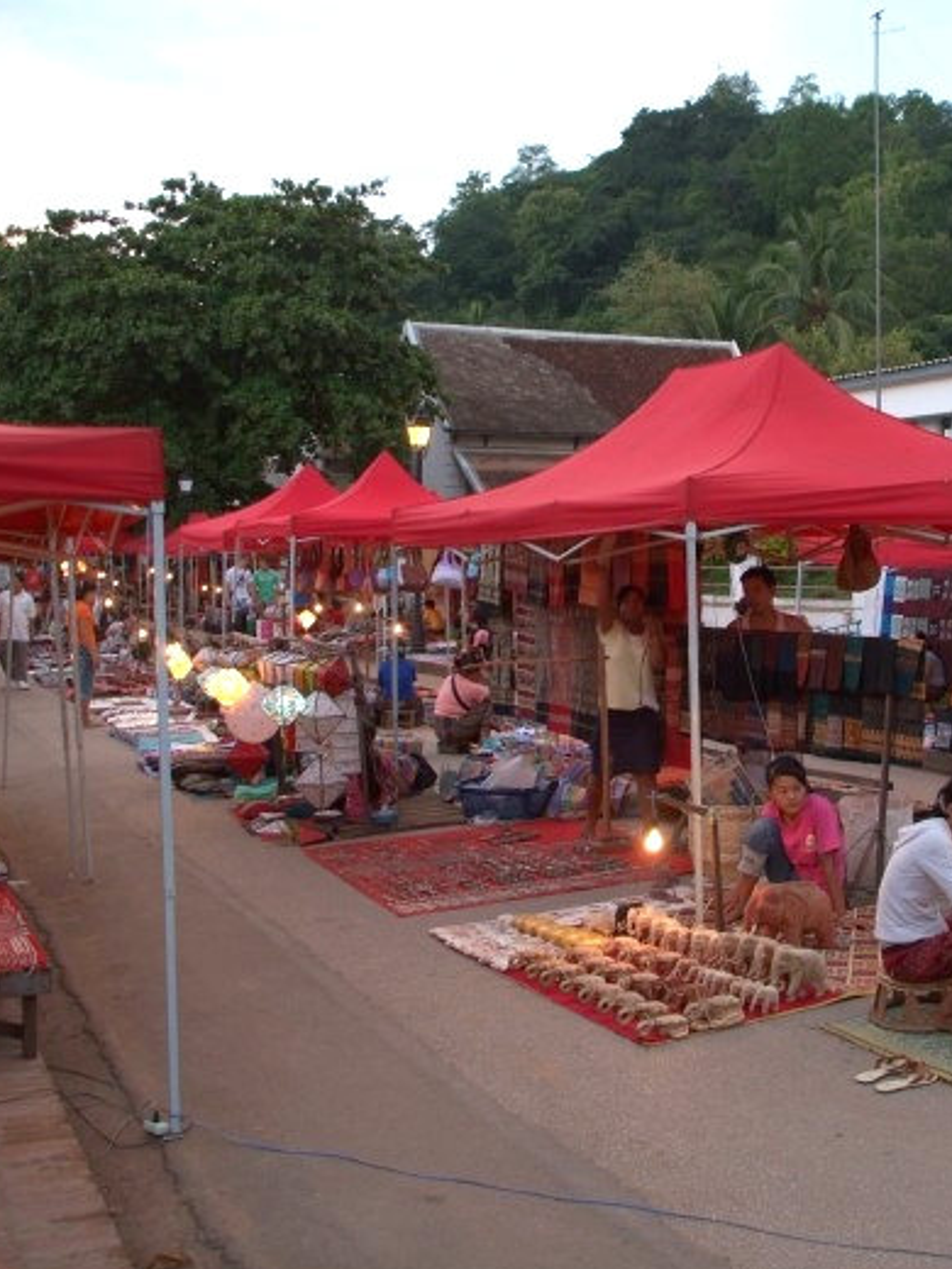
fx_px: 1467
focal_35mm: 40
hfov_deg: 35.3
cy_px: 650
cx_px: 691
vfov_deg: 46.8
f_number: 3.5
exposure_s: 1/20
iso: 100
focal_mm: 18
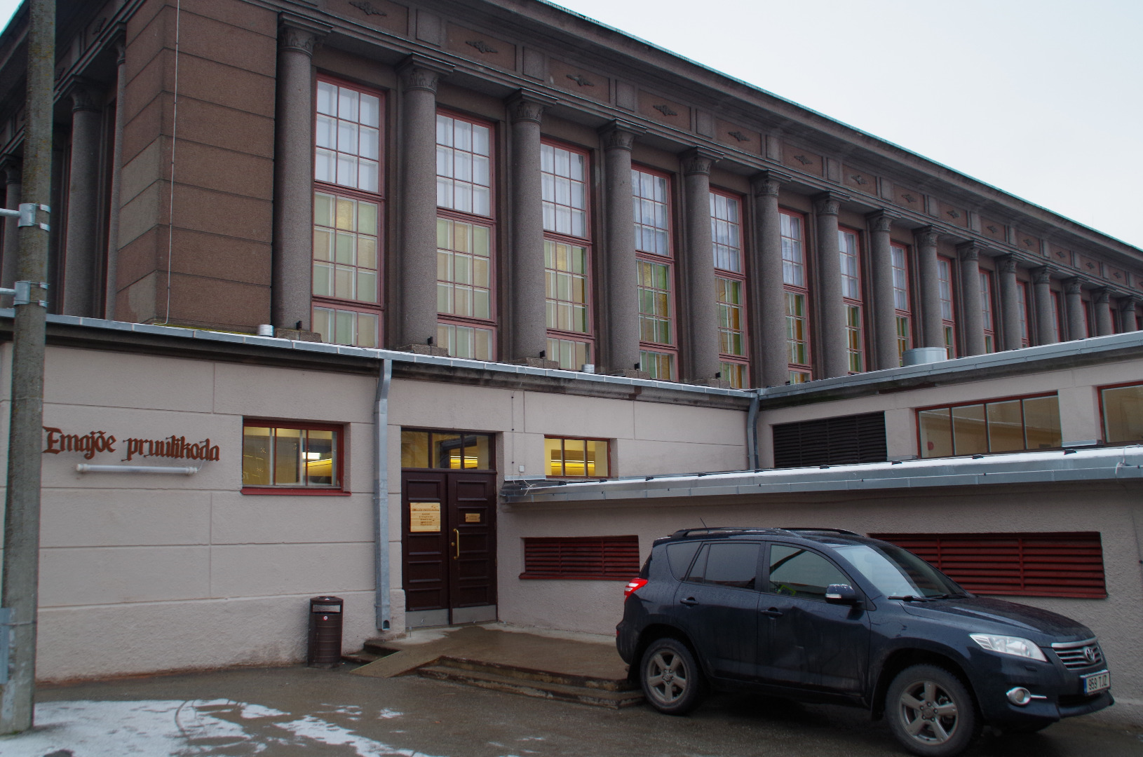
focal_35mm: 36
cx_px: 572
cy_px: 378
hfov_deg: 53.2
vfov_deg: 36.7
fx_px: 1141
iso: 500
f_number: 9
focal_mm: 24
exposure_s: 1/50
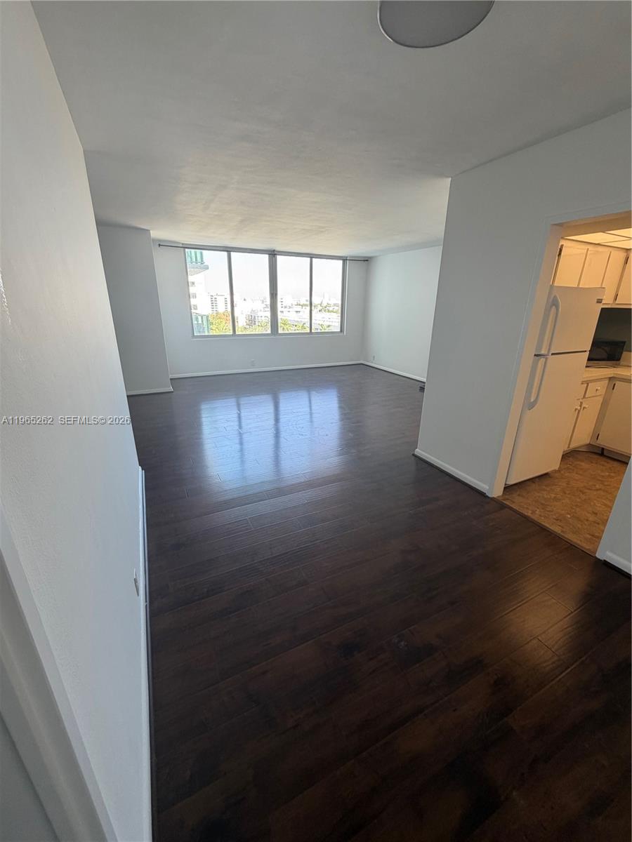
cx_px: 316
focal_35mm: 14
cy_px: 421
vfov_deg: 102.1
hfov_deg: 85.7
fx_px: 341
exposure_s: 1/121
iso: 125
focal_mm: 2.22
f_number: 2.2
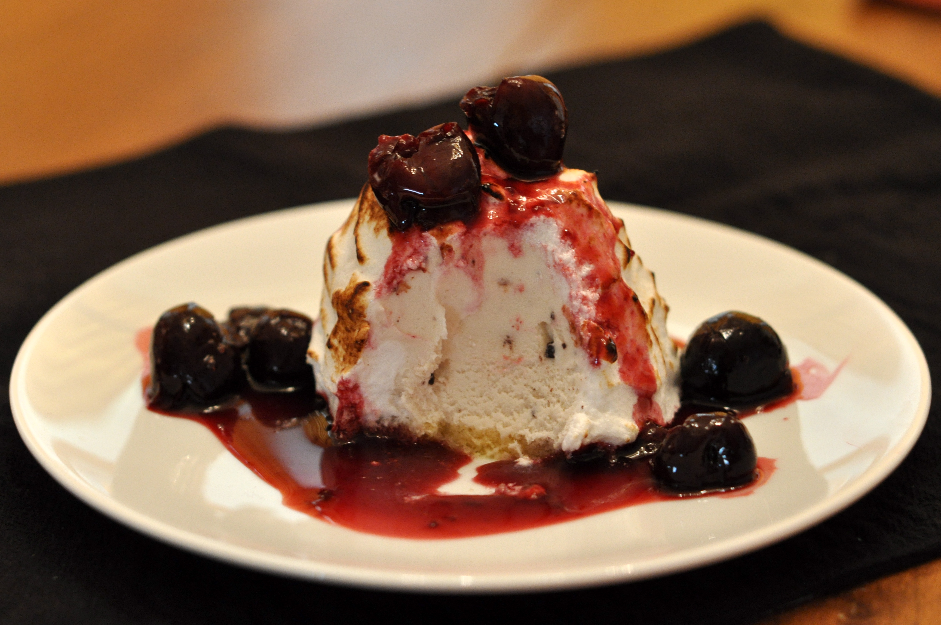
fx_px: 1958
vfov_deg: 18.1
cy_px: 312
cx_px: 470
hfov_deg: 27.0
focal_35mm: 75
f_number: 3.2
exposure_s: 1/30
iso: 900
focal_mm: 50
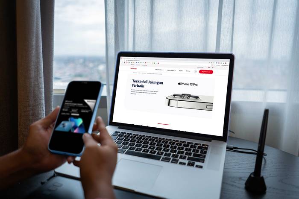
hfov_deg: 65.5
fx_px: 232
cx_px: 150
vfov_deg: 46.4
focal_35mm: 28
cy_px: 100
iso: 200
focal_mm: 28
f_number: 2
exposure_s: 1/160
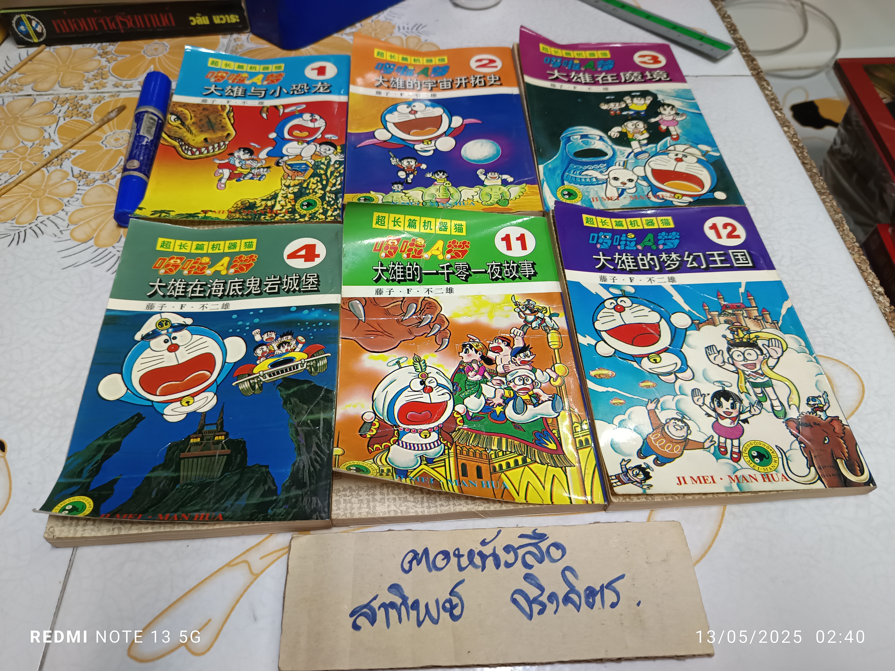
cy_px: 336
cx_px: 448
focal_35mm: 24
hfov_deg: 71.6
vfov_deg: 56.8
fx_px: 621
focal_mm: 5.31
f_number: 1.7
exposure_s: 1/33.3
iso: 1109
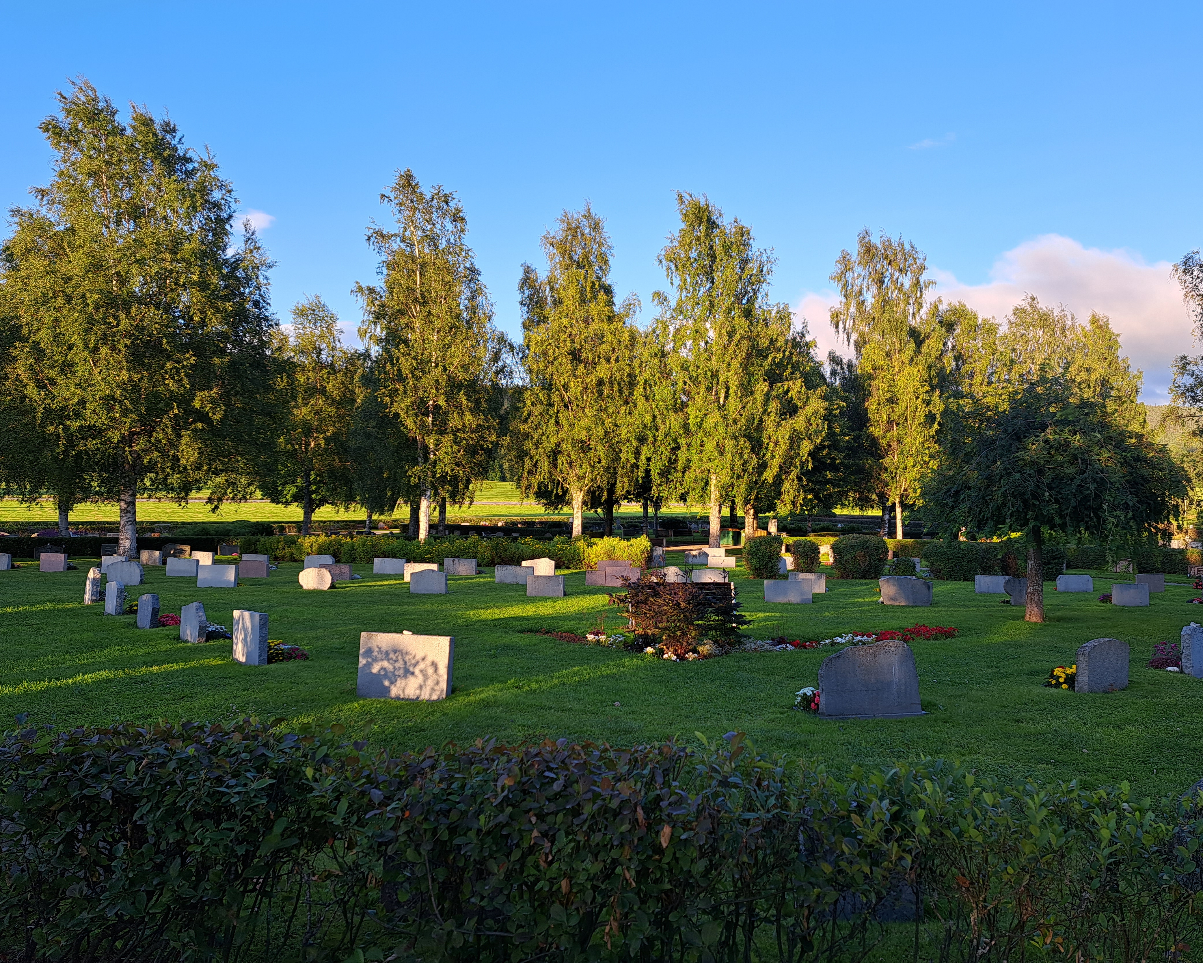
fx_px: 926
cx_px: 658
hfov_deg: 65.9
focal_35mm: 26
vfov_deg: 54.9
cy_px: 490
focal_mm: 5.23
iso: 50
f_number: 1.8
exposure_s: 1/290
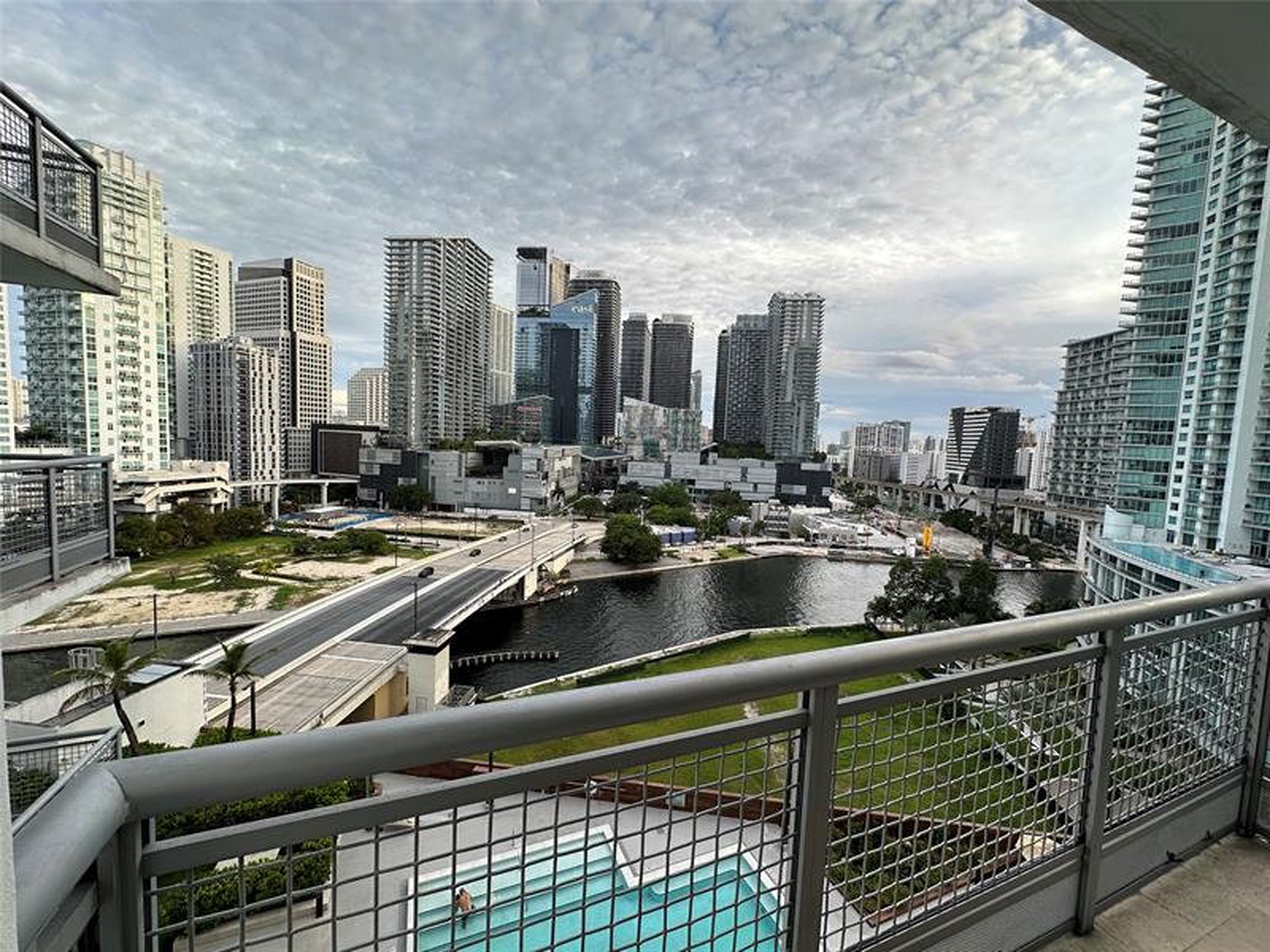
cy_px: 476
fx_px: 514
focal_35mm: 14
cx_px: 635
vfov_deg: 85.7
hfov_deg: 102.1
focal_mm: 2.22
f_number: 2.2
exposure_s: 1/203
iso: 40
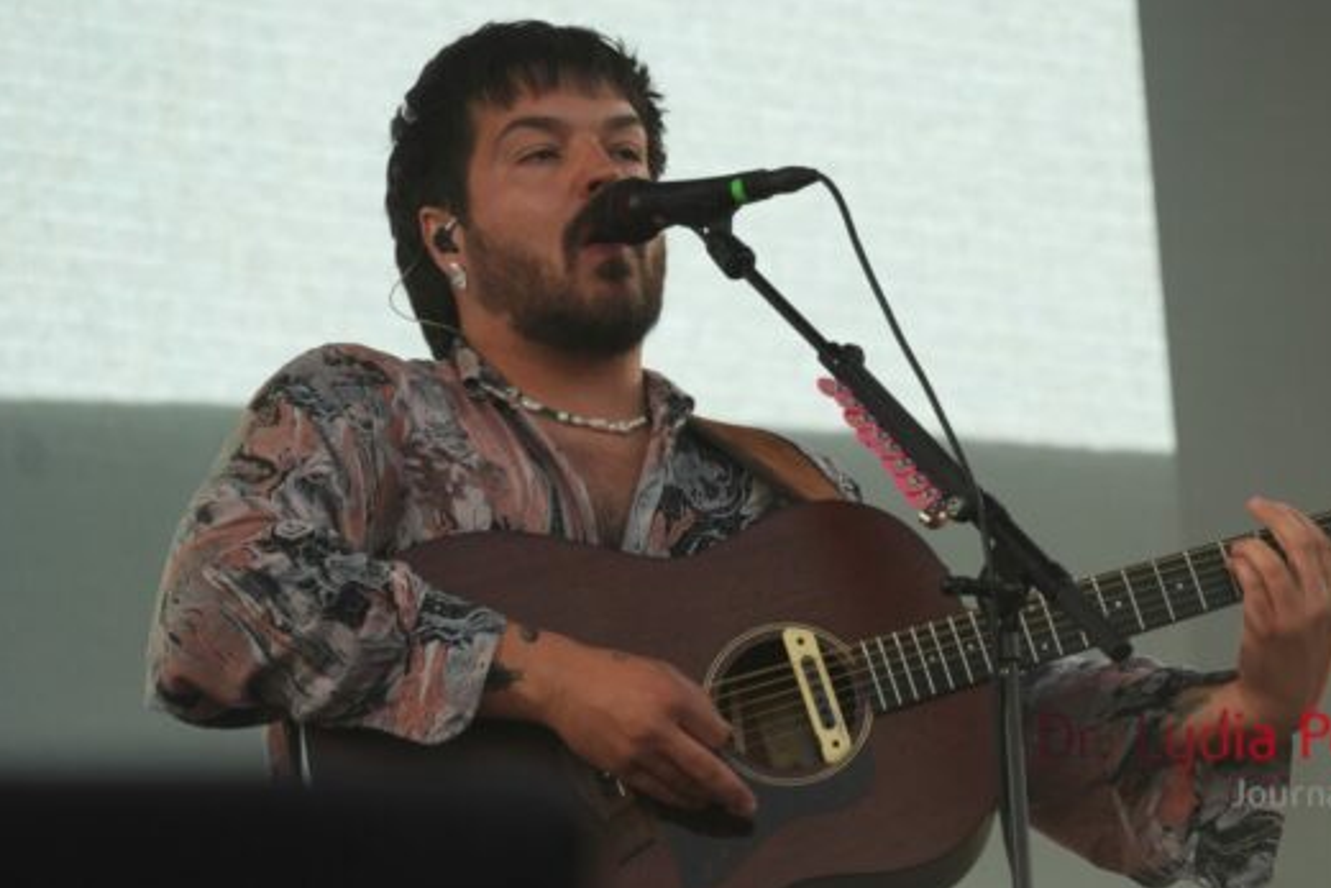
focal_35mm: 341
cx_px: 916
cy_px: 264
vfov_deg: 4.0
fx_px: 12610
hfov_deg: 6.0
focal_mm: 154
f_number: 5.6
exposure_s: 1/250
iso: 500
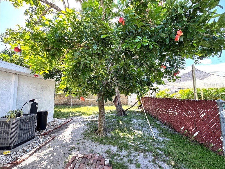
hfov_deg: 102.1
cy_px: 84
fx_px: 91
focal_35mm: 14
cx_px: 112
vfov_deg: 85.7
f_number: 2.2
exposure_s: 1/119
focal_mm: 2.22
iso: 40
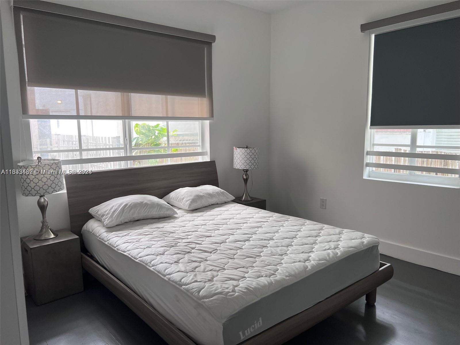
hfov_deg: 67.3
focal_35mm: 26
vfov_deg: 53.1
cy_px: 172
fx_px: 346
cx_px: 230
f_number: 1.5
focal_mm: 5.7
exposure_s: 1/121
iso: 80
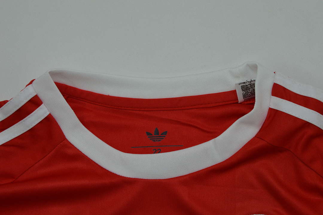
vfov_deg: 15.7
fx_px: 780
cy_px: 108
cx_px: 162
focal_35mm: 87
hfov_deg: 23.4
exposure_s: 1/200
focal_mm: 58
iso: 400
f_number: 14
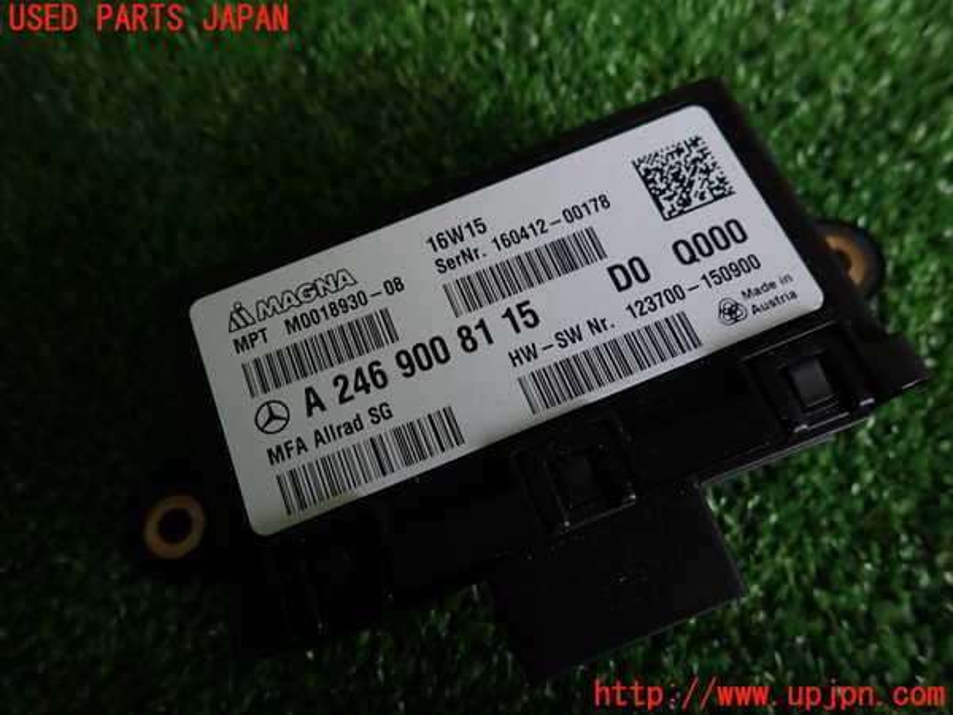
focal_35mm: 25
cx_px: 476
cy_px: 358
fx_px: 688
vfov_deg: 54.9
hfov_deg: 69.4
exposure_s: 1/80
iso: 100
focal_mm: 4.5
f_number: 2
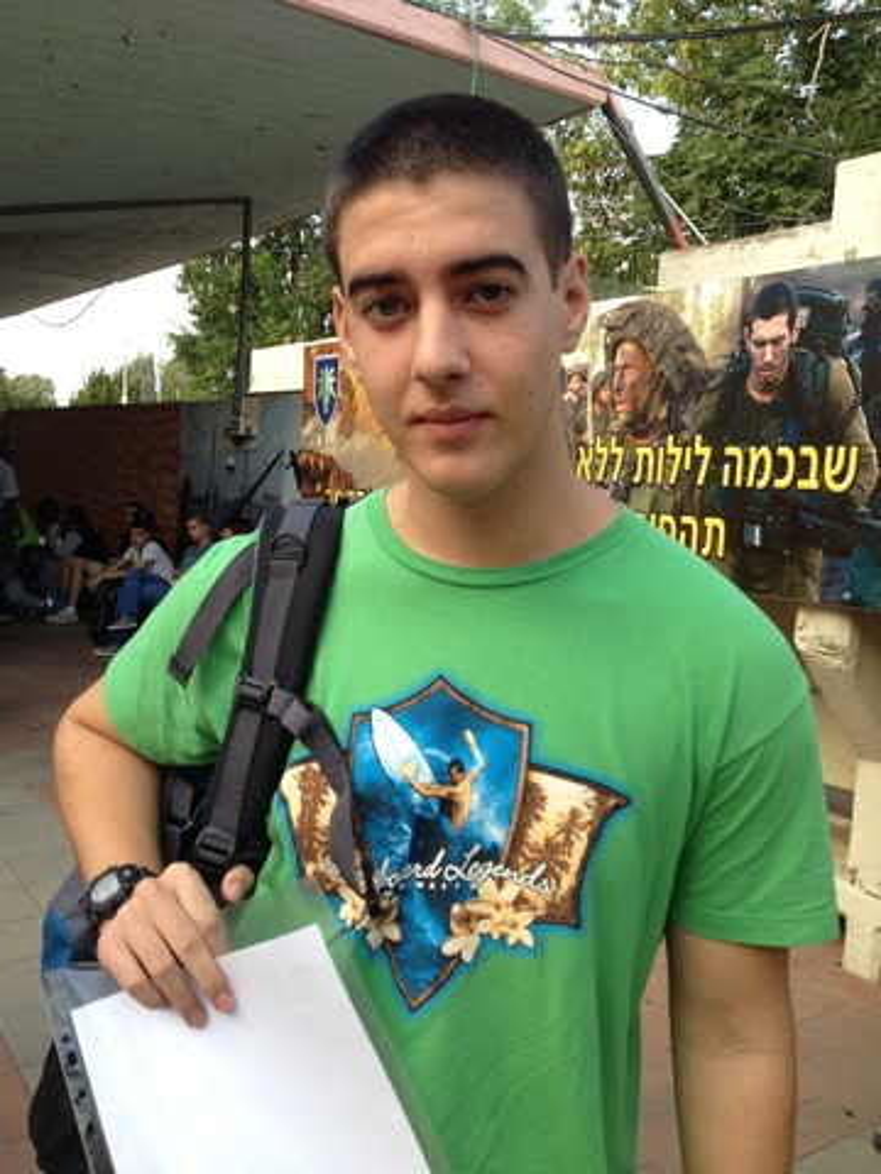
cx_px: 440
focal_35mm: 33
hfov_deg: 42.9
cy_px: 587
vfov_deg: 55.4
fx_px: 1120
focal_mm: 4.13
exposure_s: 1/223
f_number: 2.4
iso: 50
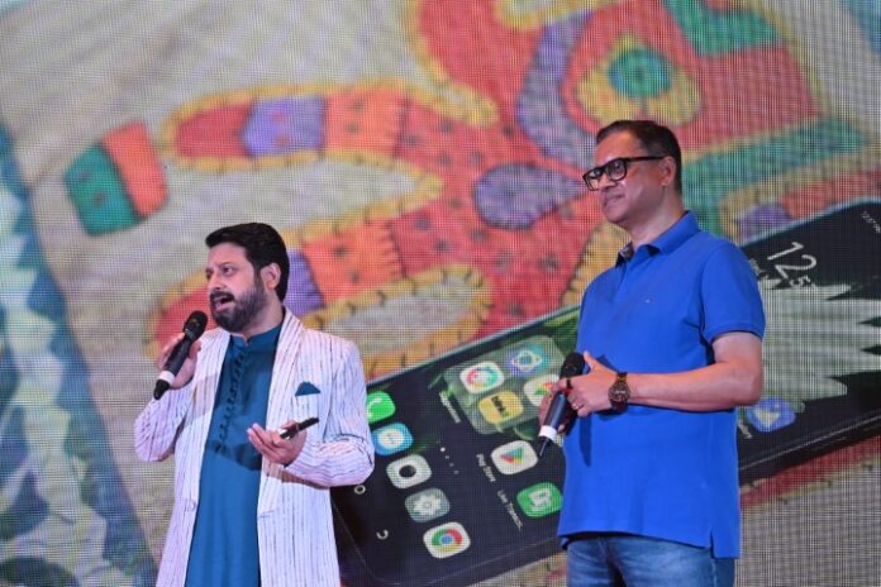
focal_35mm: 108
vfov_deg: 12.7
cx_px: 440
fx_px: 2643
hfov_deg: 18.9
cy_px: 294
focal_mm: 72
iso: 800
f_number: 4.8
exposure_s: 1/125
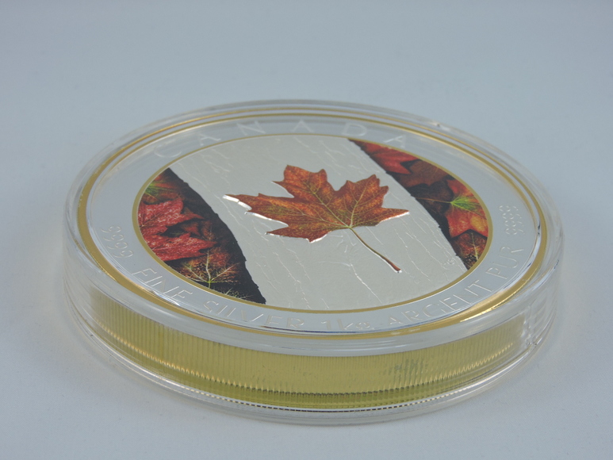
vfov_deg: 18.4
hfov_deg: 24.4
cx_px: 306
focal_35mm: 80
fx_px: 1417
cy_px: 230
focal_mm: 14.3
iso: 100
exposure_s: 1/60
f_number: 4.5
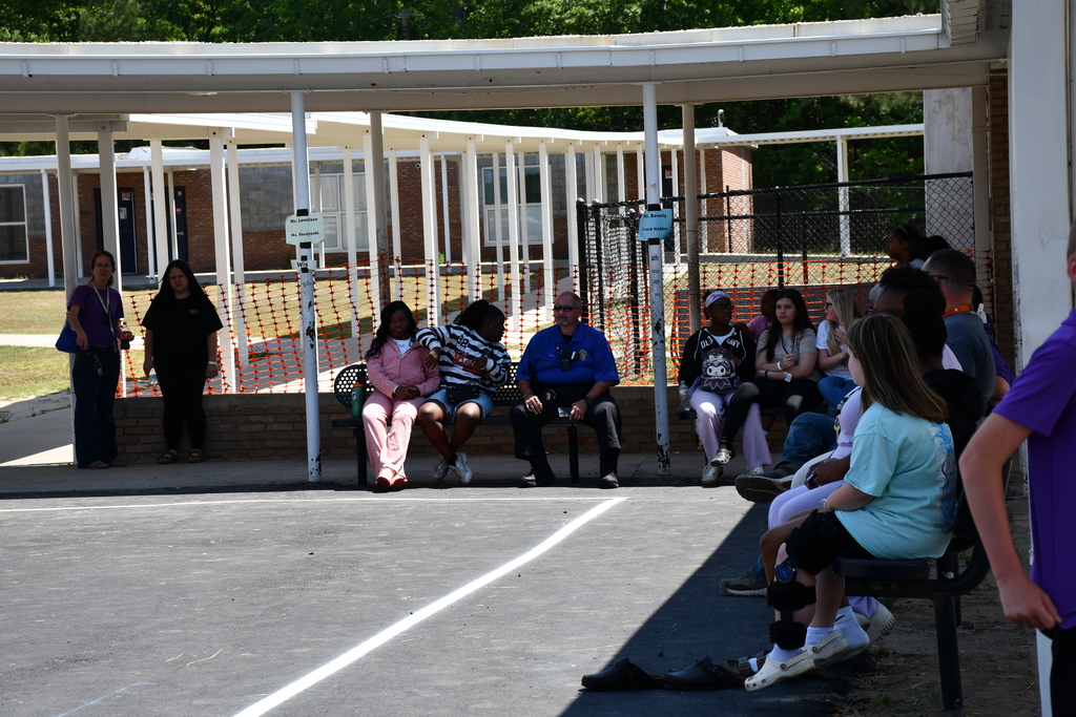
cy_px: 358
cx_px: 538
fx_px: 3139
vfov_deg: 13.0
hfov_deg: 19.5
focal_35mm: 105
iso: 125
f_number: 8
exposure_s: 1/250
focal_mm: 70
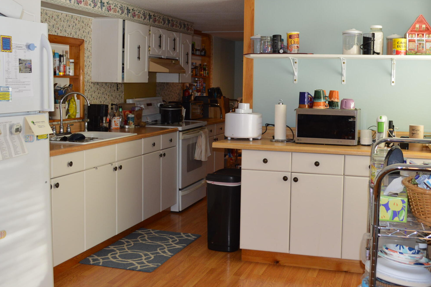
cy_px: 102
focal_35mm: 41
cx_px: 245
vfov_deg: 32.4
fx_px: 490
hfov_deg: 47.3
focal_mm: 18
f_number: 4
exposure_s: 1/60
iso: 400
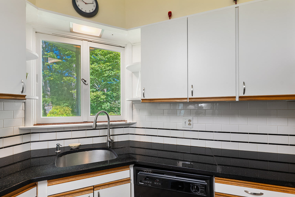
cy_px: 103
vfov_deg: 70.4
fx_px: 139
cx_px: 140
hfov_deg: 93.2
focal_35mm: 17
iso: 320
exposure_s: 1.3
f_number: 10
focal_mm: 16
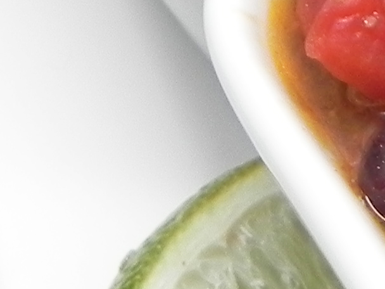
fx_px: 2202
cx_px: 781
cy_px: -14
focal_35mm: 198
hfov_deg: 9.3
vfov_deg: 7.5
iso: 160
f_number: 2.8
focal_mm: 5.9
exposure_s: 1/32.4
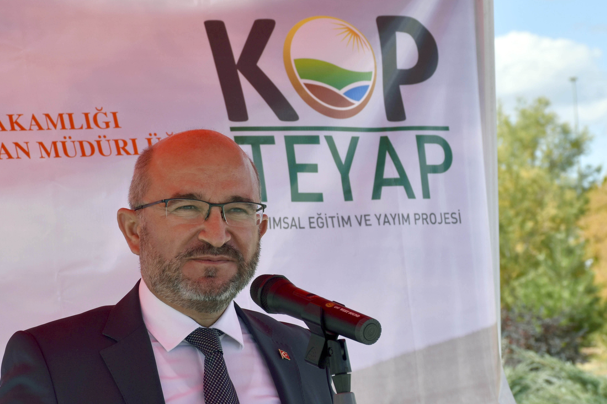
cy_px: 265
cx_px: 268
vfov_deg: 10.0
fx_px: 2310
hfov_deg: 15.0
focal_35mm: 137
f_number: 8
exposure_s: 1/500
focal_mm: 60
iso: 180
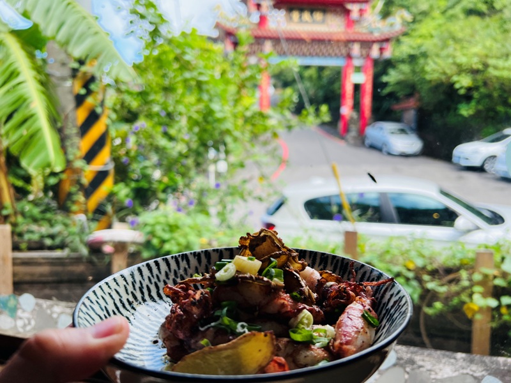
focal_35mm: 26
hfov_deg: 67.3
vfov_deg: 53.1
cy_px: 192
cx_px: 256
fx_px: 384
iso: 50
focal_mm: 5.7
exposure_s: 1/471
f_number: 1.5
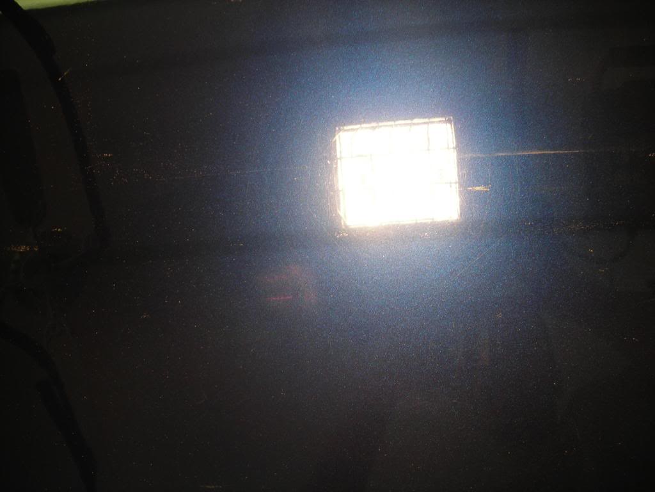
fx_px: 719
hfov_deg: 49.0
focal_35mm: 38
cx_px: 328
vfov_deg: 37.7
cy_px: 246
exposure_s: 1/32
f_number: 3.2
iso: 50
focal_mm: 6.3
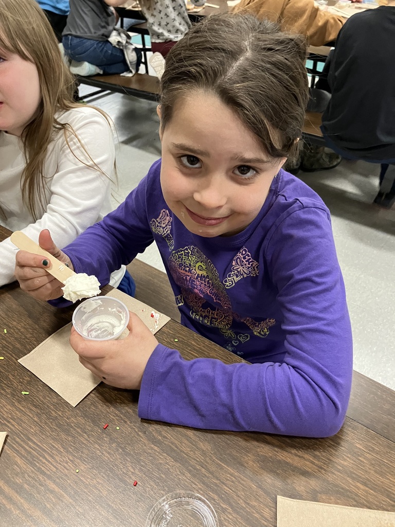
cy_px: 264
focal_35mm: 28
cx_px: 198
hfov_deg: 49.7
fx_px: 426
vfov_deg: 63.4
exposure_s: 1/40
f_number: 1.8
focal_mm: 3.99
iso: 320
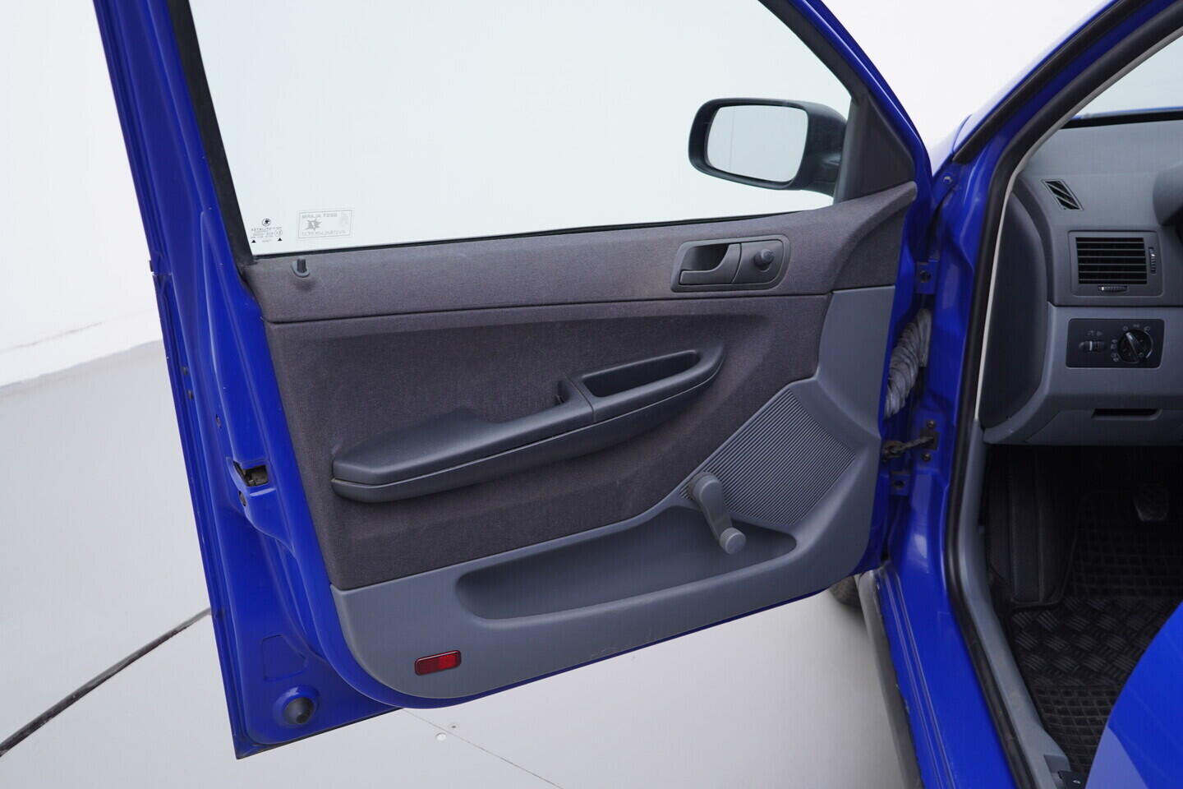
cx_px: 592
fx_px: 1183
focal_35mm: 36
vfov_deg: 36.9
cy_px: 394
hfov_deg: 53.1
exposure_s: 1/50
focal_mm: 24
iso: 125
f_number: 3.2
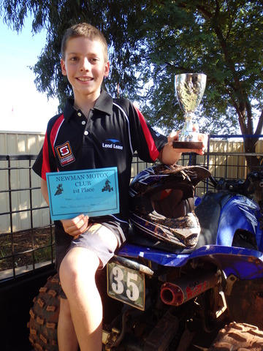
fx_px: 284
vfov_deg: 63.4
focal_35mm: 28
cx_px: 132
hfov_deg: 49.7
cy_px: 176
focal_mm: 5
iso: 125
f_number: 3.9
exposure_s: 1/160
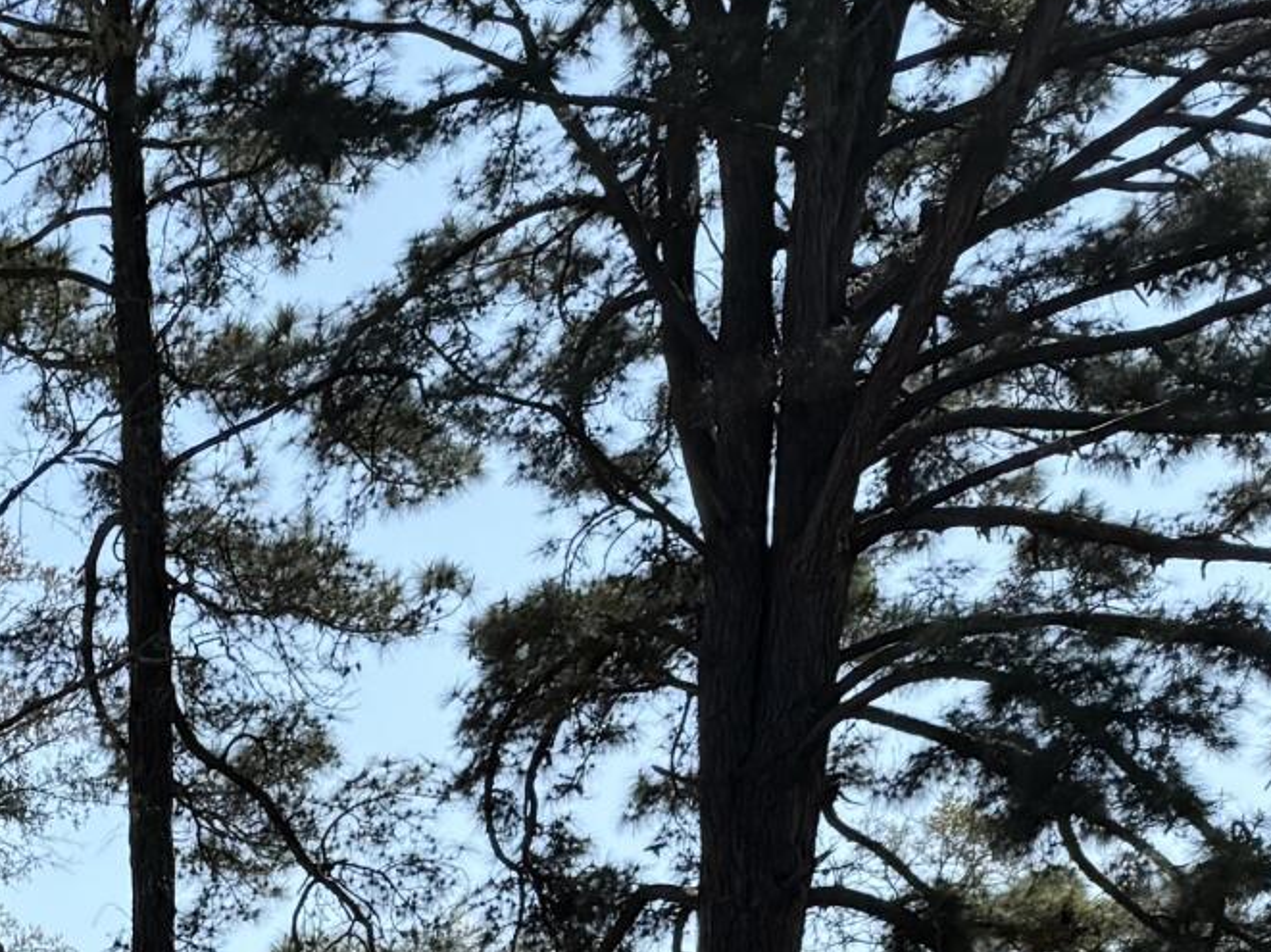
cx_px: -1369
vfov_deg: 11.6
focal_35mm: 109
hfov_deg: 14.5
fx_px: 4000
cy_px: 2146
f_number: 1.78
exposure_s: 1/3425
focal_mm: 6.76
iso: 80
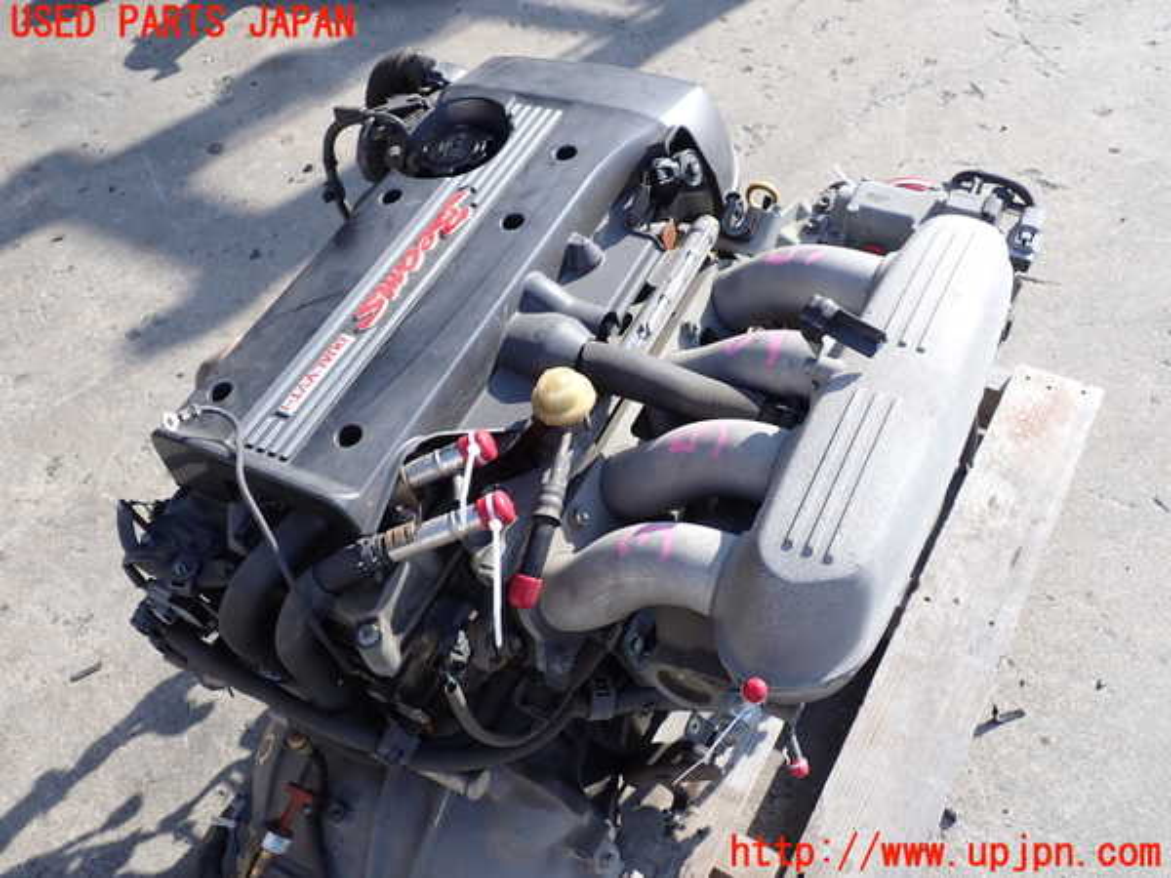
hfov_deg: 60.0
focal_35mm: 30
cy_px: 439
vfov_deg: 46.8
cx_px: 586
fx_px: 1015
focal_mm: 5.4
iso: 100
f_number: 3.2
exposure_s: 1/500
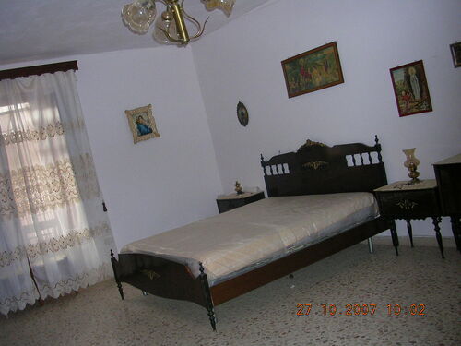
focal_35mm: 38
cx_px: 230
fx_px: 506
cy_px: 173
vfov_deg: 37.7
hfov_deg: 49.0
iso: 107
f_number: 2.8
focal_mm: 5.8
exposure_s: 1/60.1
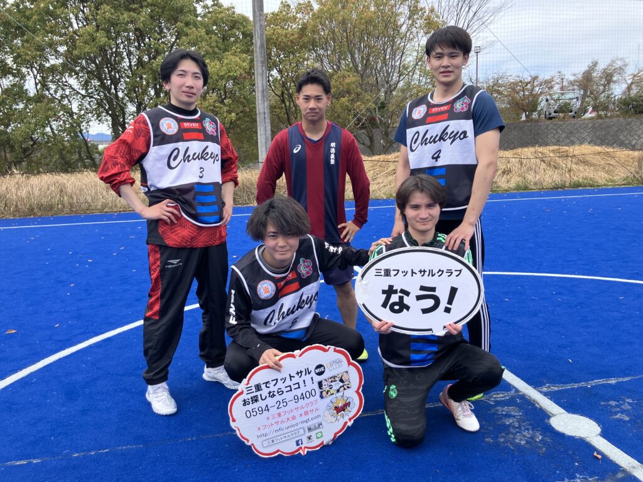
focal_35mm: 28
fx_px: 520
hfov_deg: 63.4
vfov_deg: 49.7
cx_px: 322
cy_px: 241
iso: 32
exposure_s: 1/796
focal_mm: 3.99
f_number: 1.8
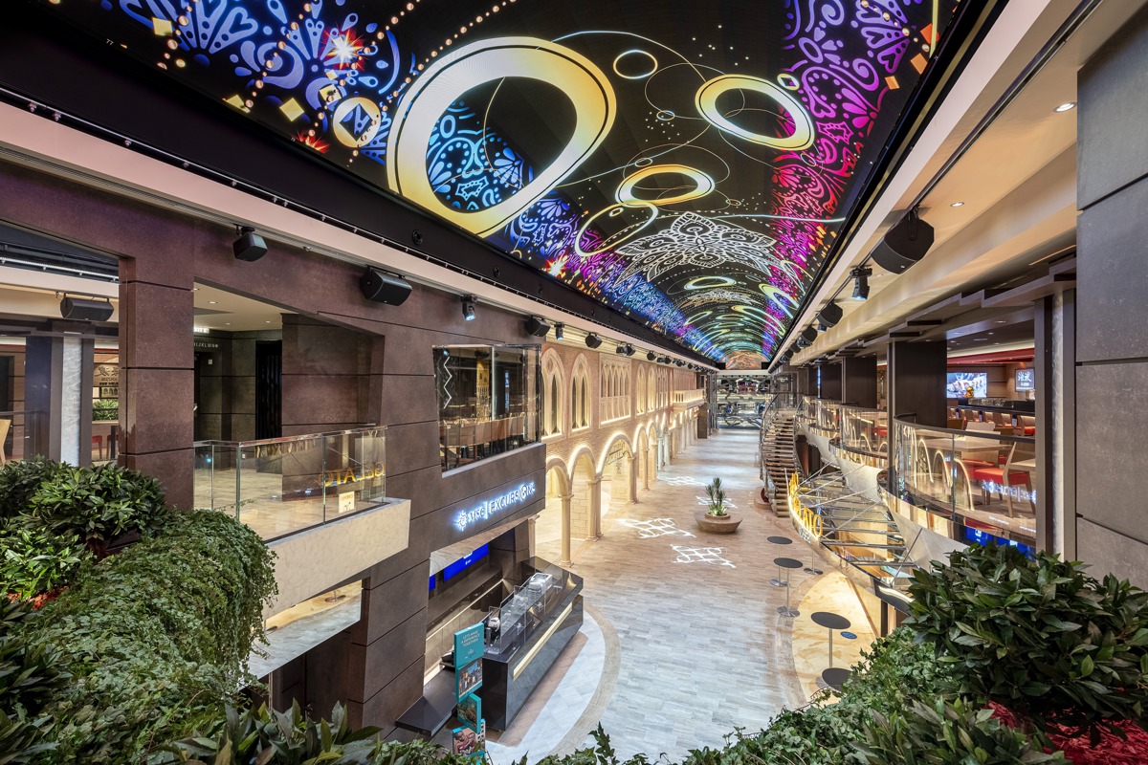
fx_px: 510
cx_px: 574
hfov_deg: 96.7
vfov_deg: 73.7
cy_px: 382
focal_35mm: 16
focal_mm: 16
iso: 400
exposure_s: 1/8
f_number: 11
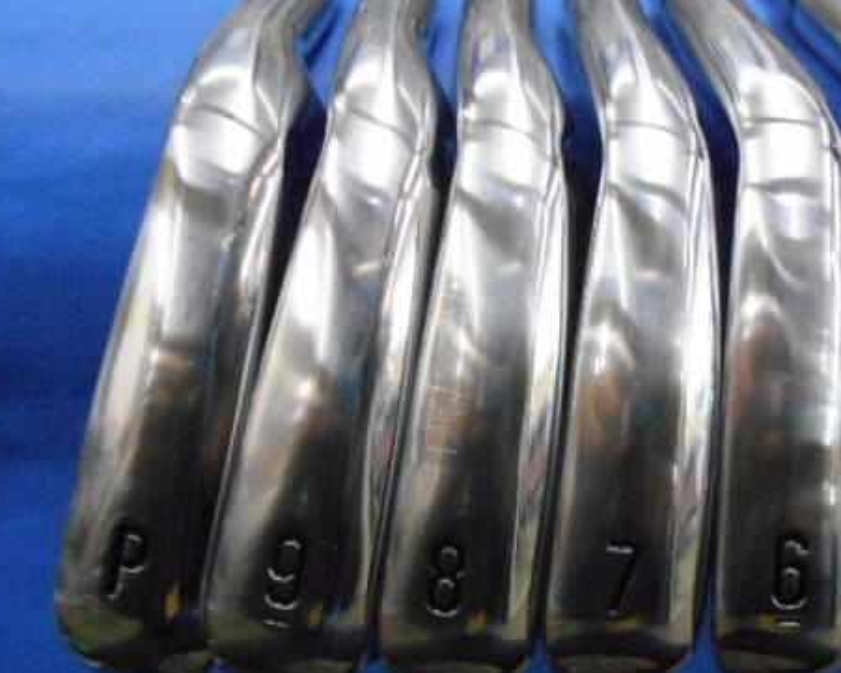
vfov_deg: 40.9
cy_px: 416
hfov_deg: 49.2
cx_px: 576
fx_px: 896
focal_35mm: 36
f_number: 3.2
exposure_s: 1/160
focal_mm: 4.6
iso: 800
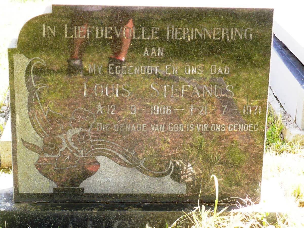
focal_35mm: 98
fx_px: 861
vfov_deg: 15.1
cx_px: 152
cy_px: 114
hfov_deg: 20.0
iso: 200
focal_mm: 16.1
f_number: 3.5
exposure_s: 1/125
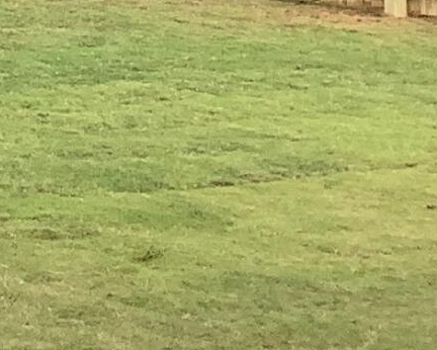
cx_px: -584
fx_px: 2717
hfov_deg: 8.5
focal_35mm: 210
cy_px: -137
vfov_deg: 7.3
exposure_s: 1/574
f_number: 2.4
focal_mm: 3.3
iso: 25
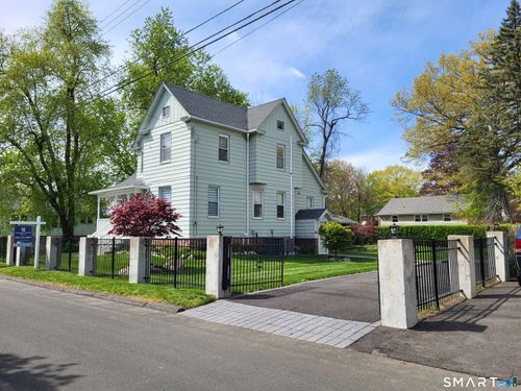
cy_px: 196
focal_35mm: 26
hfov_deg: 67.3
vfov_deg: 53.1
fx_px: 391
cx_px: 260
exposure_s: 1/1533
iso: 40
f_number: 1.8
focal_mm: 5.4
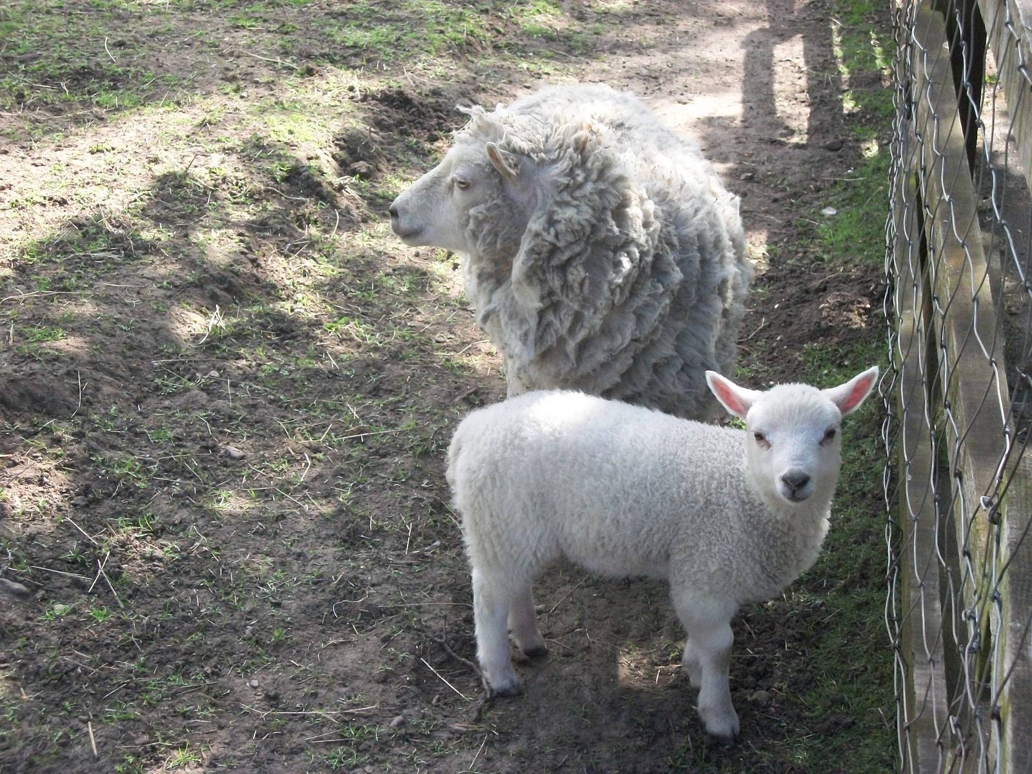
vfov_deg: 23.7
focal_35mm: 62
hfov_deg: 31.2
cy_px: 387
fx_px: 1848
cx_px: 516
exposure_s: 1/500
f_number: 4.1
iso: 384
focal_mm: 11
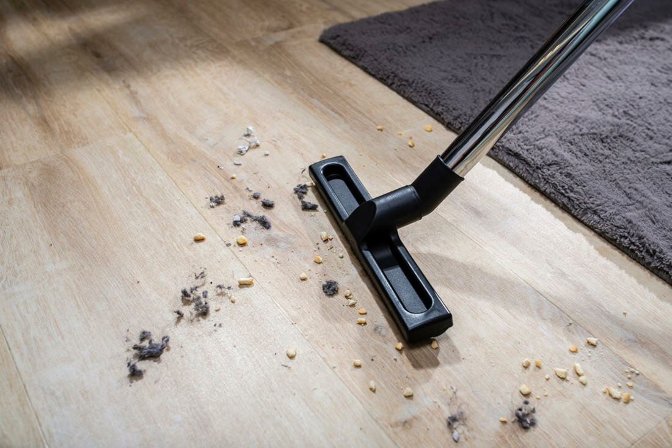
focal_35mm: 35
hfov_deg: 54.4
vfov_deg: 37.8
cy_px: 224
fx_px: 653
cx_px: 336
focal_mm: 35
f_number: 5
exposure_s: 1/200
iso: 100
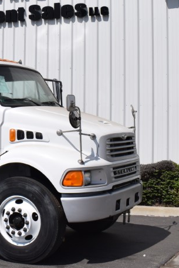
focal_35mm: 68
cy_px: 55
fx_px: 507
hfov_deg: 19.0
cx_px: -34
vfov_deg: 29.0
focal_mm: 18
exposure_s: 1/500
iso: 200
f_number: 11
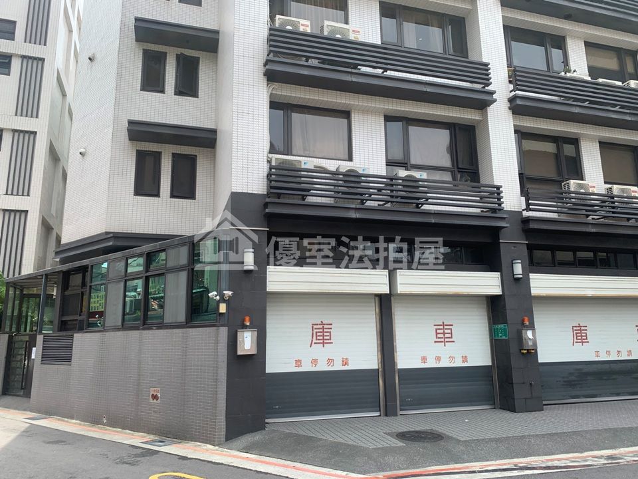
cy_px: 240
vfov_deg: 53.1
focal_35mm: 26
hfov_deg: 67.3
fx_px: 479
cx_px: 319
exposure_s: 1/678
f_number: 1.8
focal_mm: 4.25
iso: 25
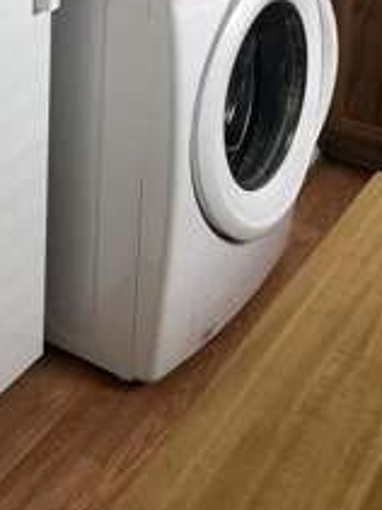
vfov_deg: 26.0
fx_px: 1002
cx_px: -27
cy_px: -73
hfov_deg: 20.7
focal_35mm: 68
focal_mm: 4
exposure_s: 1/24
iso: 40
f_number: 1.8
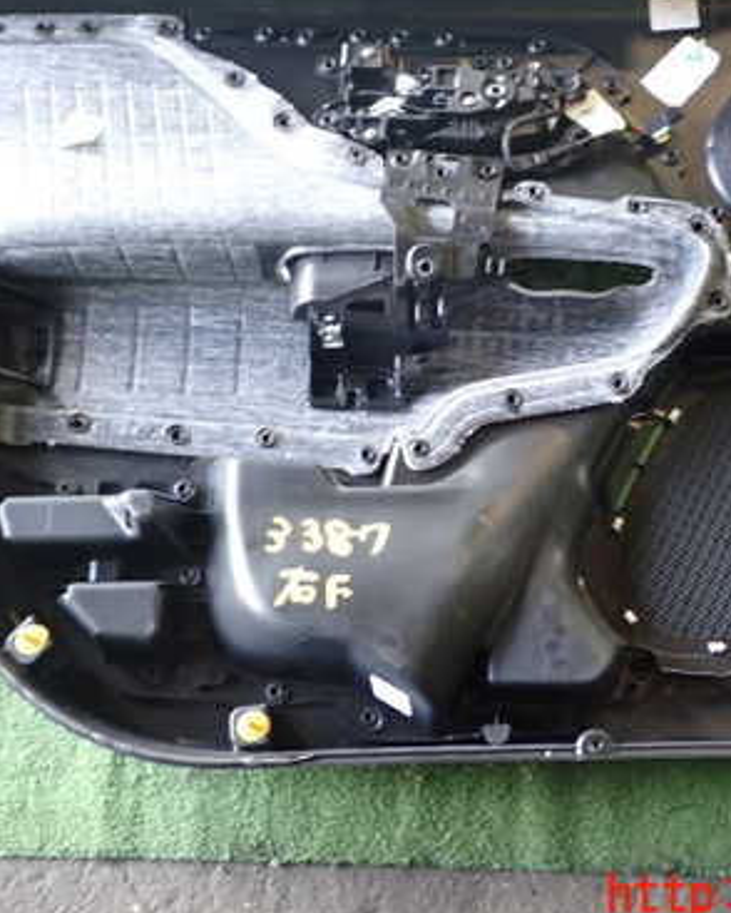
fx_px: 1378
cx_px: 423
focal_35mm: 51
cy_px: 368
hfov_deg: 29.7
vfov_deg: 36.5
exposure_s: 1/30
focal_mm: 5.79
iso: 400
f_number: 2.4
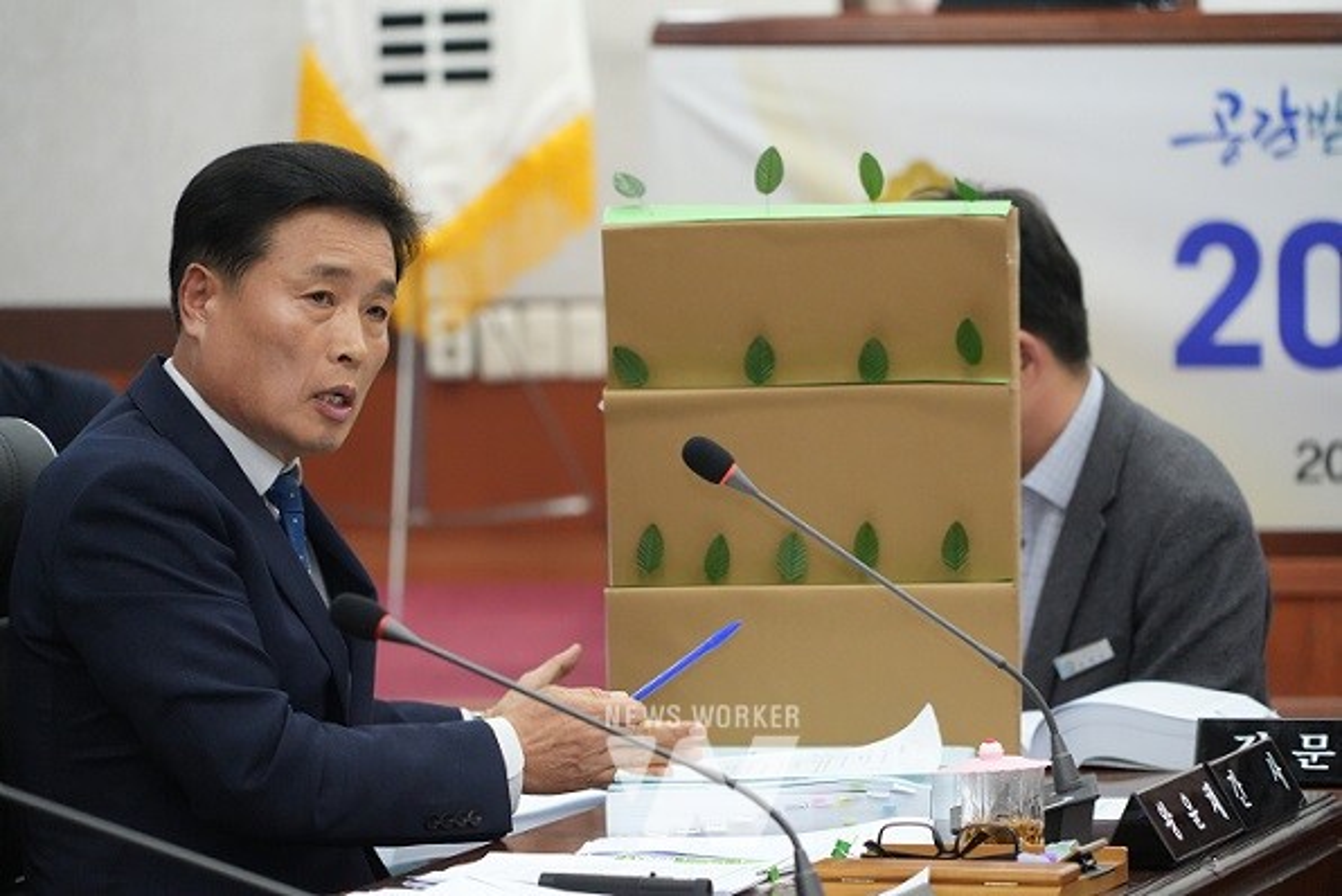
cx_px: 671
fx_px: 8951
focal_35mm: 240
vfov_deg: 5.7
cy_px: 448
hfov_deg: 8.6
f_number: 6.3
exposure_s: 1/250
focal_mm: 240
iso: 6400
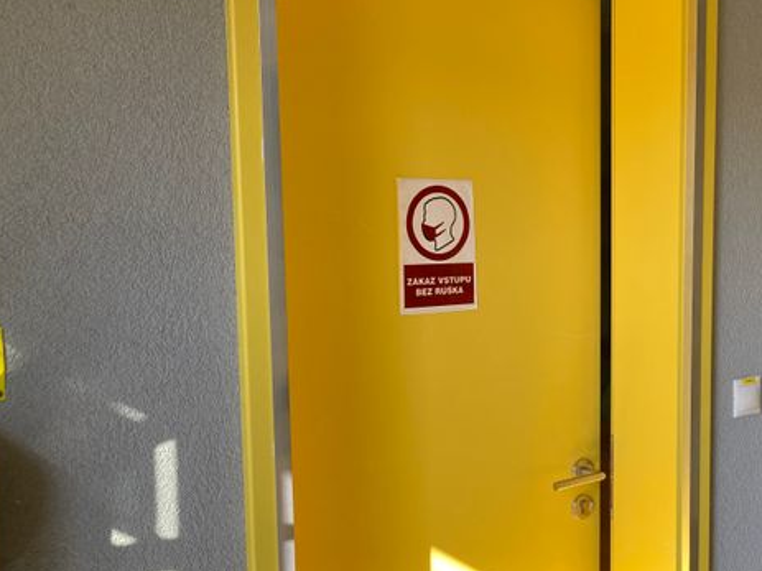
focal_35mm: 46
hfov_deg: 39.6
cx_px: 611
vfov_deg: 31.4
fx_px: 1012
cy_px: 337
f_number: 1.8
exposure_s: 1/121
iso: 32
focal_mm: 3.99
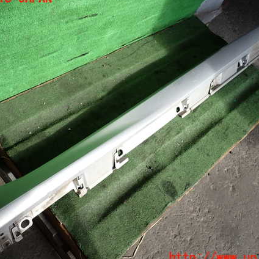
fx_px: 296
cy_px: 128
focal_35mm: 35
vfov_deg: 47.2
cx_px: 124
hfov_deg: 47.2
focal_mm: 5.05
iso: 100
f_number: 2.2
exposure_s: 1/250
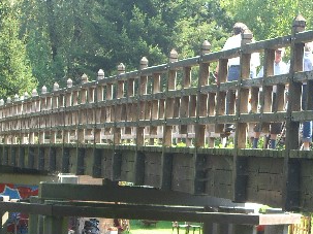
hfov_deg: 12.8
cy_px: 192
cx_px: 191
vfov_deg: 9.6
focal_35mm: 154
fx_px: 1392
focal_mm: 16.6
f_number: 4.4
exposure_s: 1/60
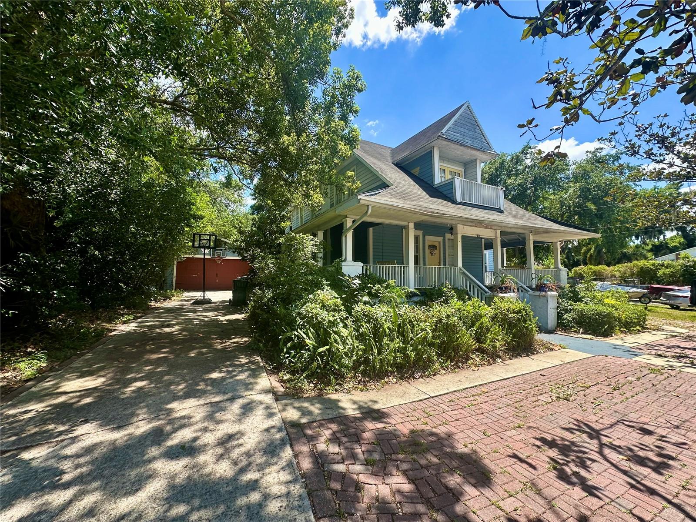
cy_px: 261
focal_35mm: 14
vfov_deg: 85.7
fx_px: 281
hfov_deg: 102.1
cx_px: 348
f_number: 2.2
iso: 40
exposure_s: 1/487
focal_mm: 2.22
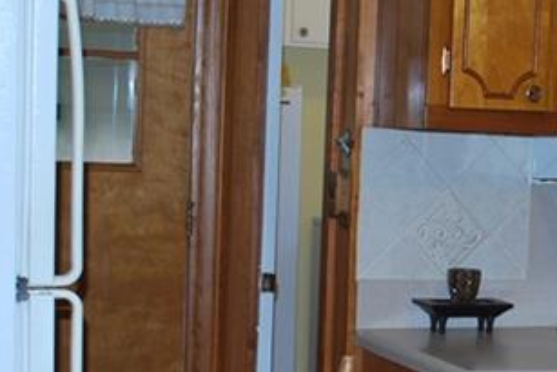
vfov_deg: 13.7
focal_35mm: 100
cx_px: 577
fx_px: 1548
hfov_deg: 19.7
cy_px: 241
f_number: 3.8
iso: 200
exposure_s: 1/60
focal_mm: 20
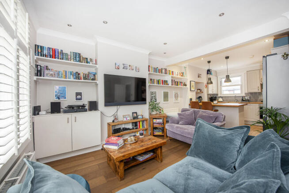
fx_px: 112
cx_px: 144
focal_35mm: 14
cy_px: 96
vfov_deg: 81.3
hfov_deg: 104.2
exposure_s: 1/8
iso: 400
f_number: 6.3
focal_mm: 14
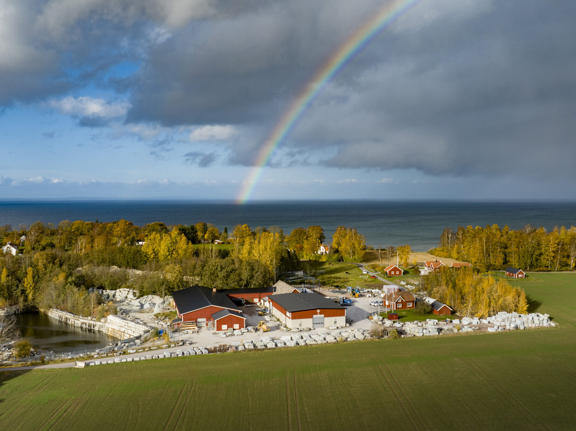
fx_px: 565
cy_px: 206
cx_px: 288
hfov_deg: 54.0
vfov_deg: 41.7
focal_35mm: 34
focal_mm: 12.29
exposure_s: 1/80
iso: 100
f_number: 3.5
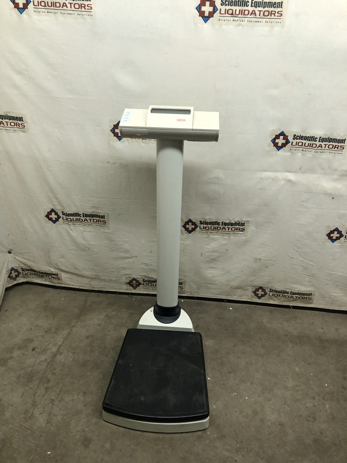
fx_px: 374
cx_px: 174
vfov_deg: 63.4
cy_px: 232
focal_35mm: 28
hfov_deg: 49.7
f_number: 1.8
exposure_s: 1/30
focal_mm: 3.99
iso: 32
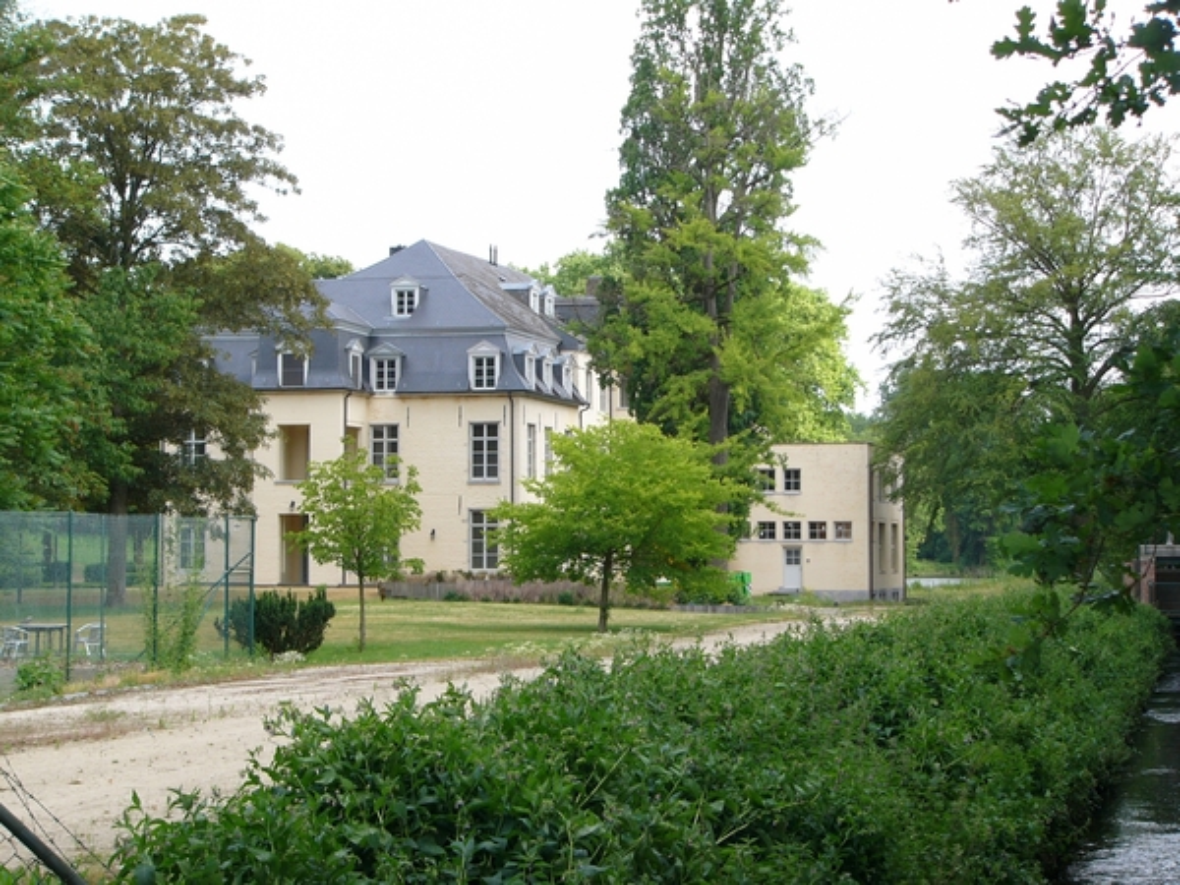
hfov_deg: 25.7
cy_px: 442
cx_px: 590
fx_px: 2591
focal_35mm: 76
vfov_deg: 19.4
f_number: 4
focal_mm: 12.6
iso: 50
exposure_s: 1/200
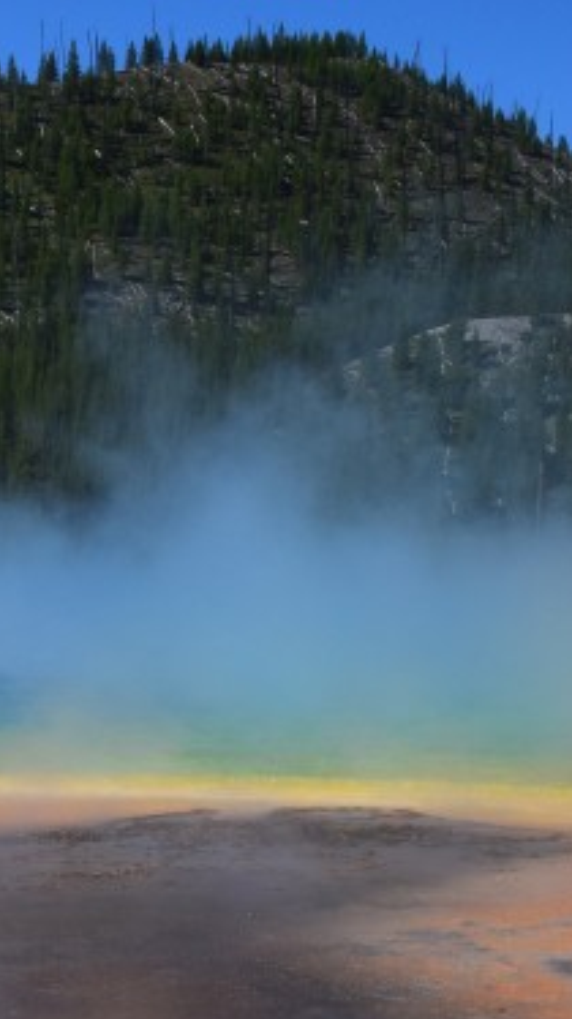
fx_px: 2322
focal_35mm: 86
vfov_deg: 24.2
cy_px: 883
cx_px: -463
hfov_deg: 12.7
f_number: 11
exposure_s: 1/500
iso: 360
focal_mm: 20
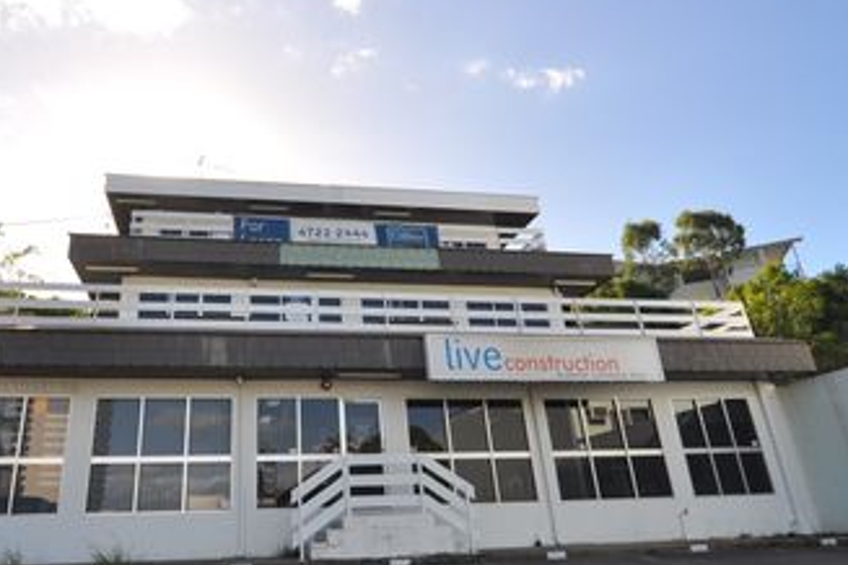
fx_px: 559
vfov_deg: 53.7
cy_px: 292
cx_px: 306
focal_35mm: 24
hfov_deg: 72.8
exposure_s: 1/250
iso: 200
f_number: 8
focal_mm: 11
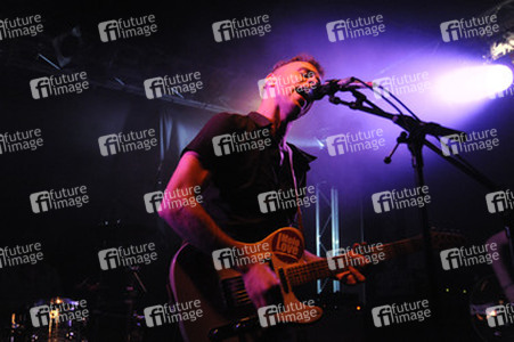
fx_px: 571
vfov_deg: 33.4
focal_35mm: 40
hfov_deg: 48.5
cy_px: 171
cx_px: 257
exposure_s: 1/50
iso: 6400
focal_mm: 40
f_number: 5
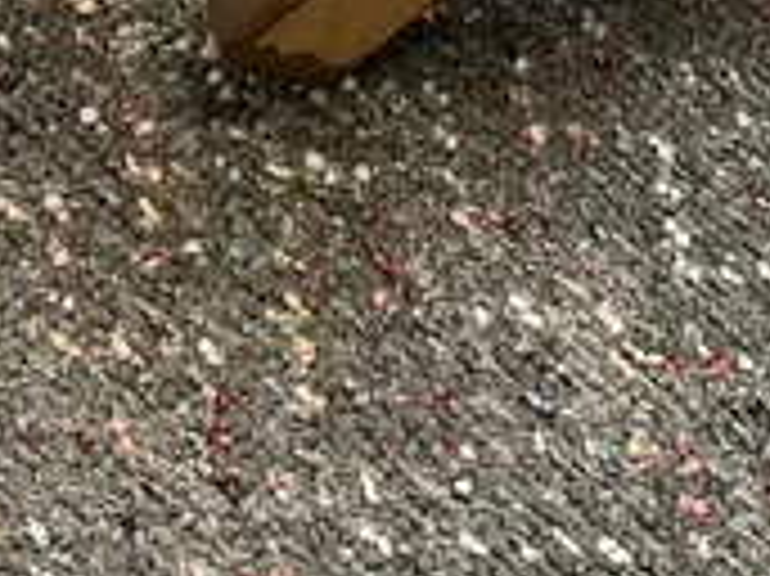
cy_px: -590
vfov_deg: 8.9
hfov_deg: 12.6
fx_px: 3468
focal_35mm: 156
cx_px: 531
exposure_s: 1/50
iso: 160
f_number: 1.8
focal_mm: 4.25
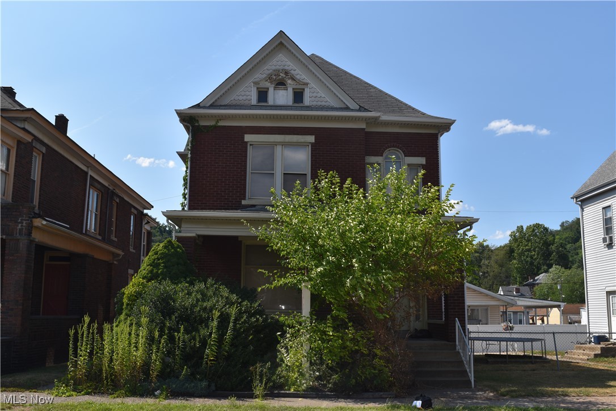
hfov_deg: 53.1
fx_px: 616
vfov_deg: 36.9
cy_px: 206
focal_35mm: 36
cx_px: 308
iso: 100
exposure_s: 1/200
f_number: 10
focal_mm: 24
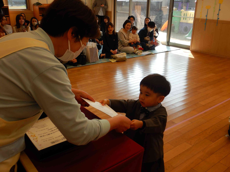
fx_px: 226
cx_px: 115
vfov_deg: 41.8
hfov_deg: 54.0
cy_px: 86
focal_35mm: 34
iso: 125
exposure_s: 1/125
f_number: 4.2
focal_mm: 6.1
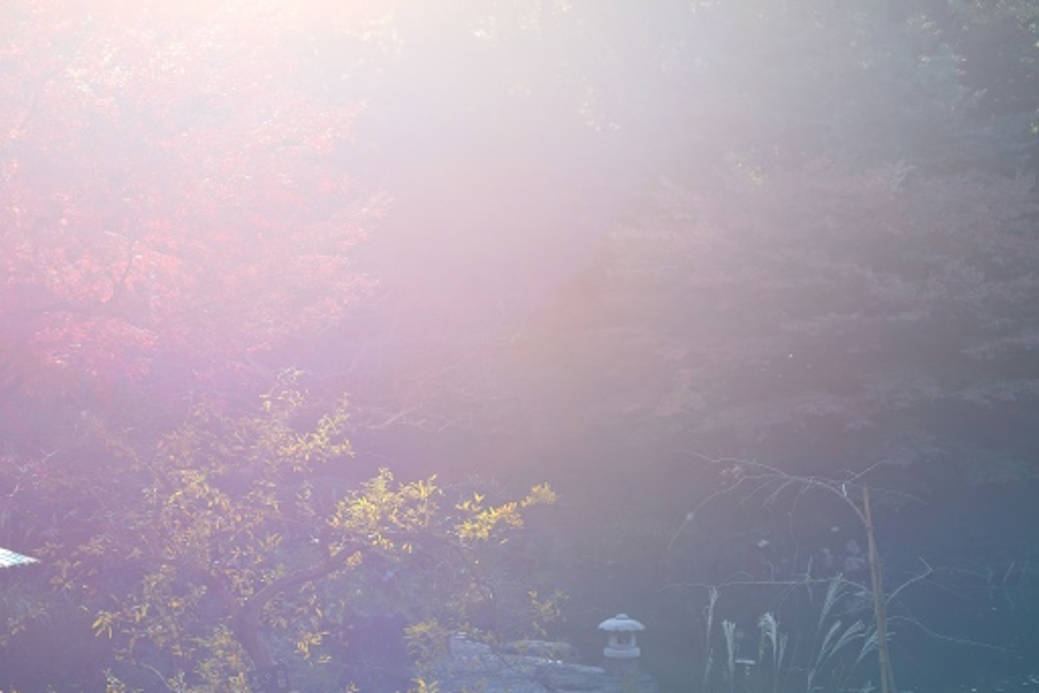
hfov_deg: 25.9
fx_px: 2251
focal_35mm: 78
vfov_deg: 17.5
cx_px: 350
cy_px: 372
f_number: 4
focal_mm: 50
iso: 50
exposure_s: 1/160
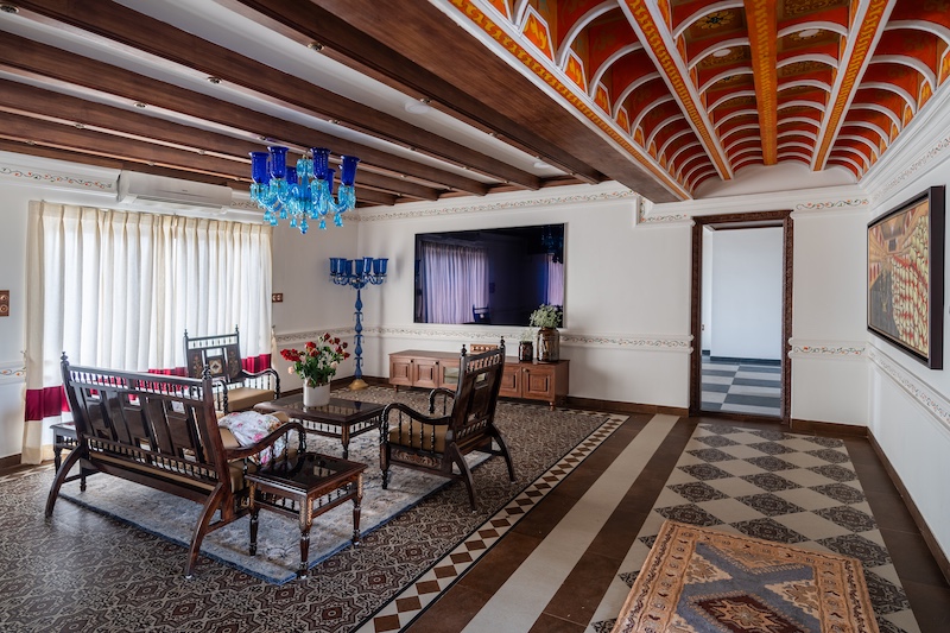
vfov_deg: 64.5
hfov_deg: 86.9
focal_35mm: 19
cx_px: 475
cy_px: 316
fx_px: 501
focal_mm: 19
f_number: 2.8
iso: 250
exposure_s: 1/50
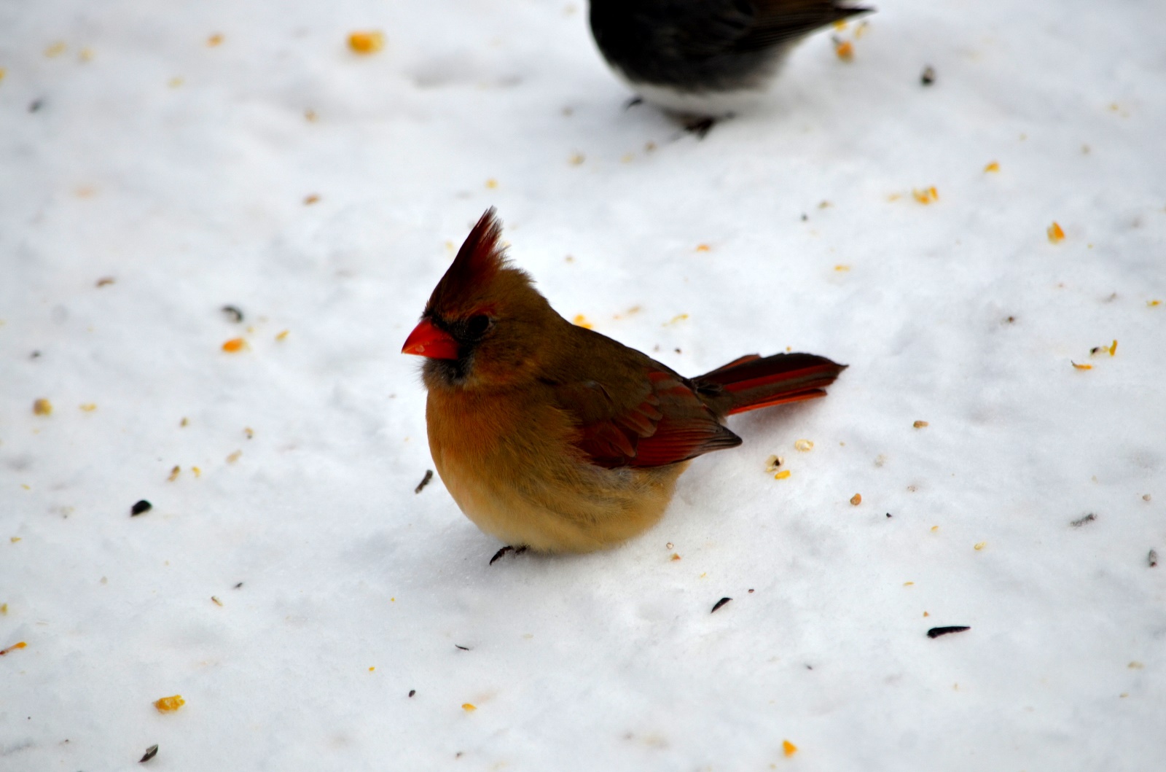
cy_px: 386
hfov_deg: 4.6
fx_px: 14542
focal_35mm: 450
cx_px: 583
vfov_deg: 3.0
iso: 200
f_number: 6.3
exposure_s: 1/640
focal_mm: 300
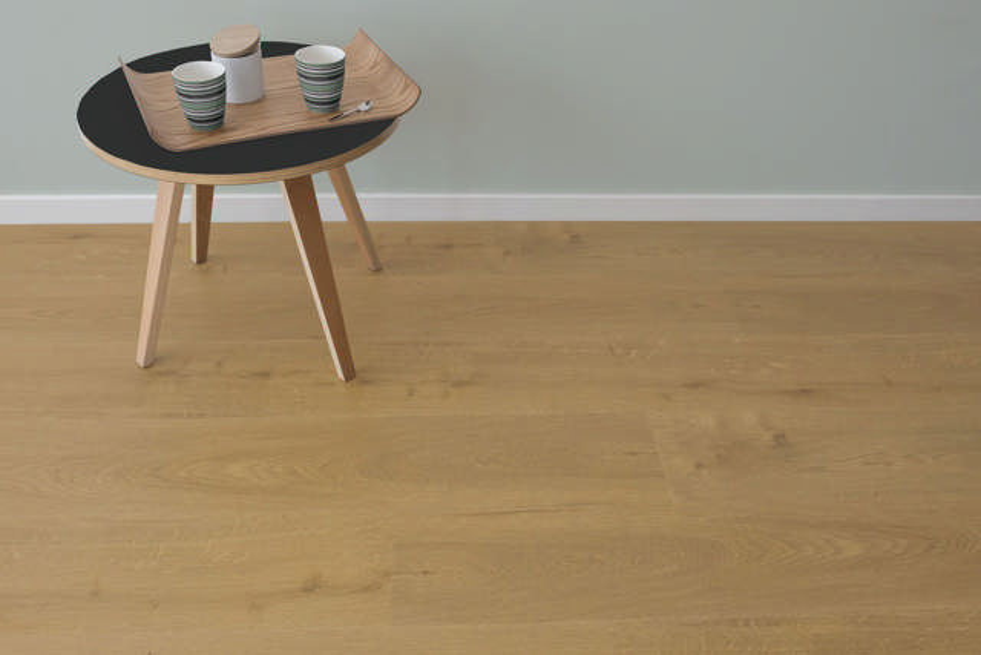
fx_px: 927
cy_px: 328
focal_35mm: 34
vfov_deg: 38.9
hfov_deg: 55.8
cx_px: 490
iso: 1600
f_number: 8
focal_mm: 22.7
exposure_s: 1/250
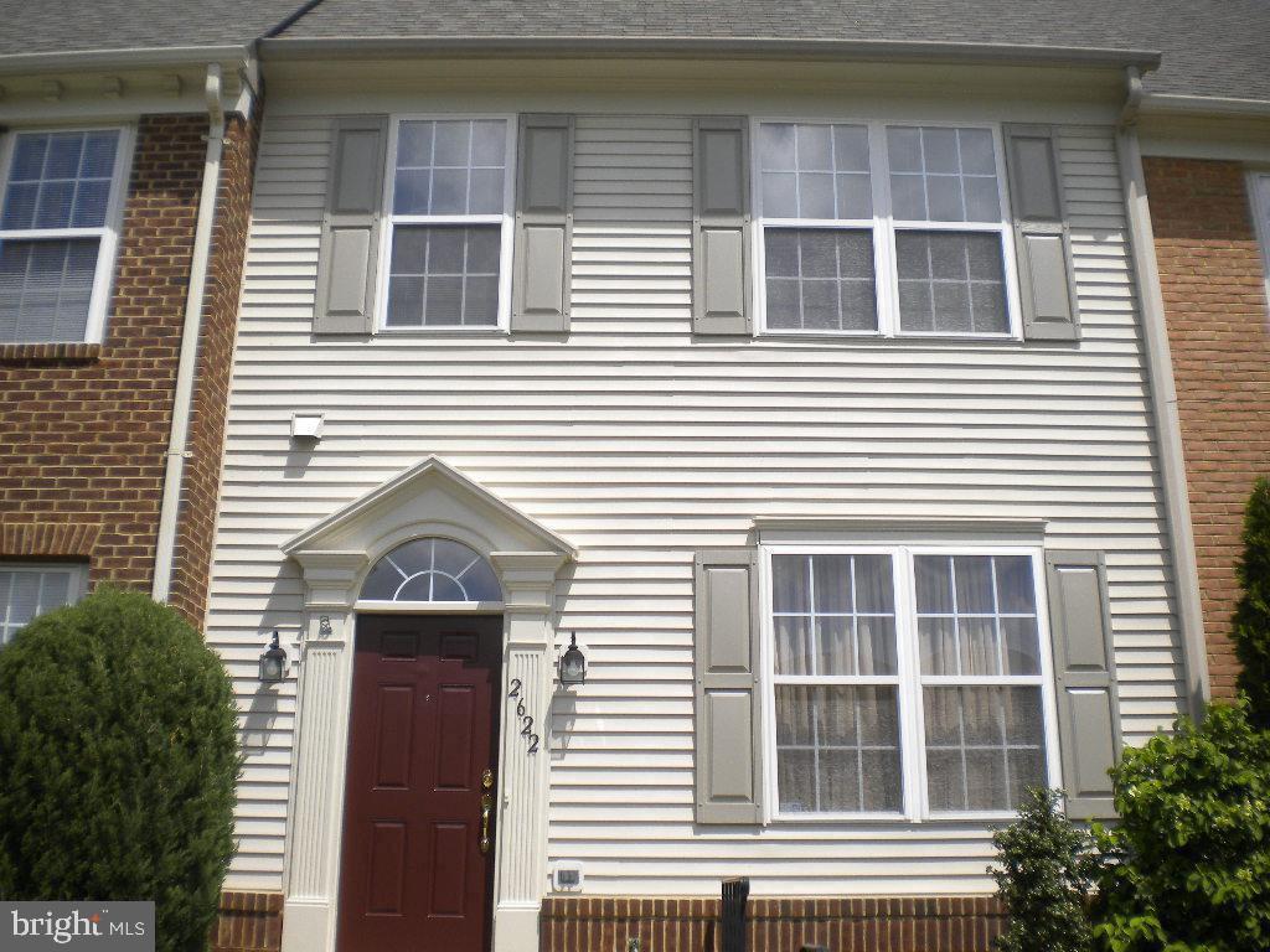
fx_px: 1284
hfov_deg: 52.6
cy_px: 476
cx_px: 635
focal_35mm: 35
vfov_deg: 40.7
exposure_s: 1/1000
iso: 80
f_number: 4.6
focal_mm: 6.3
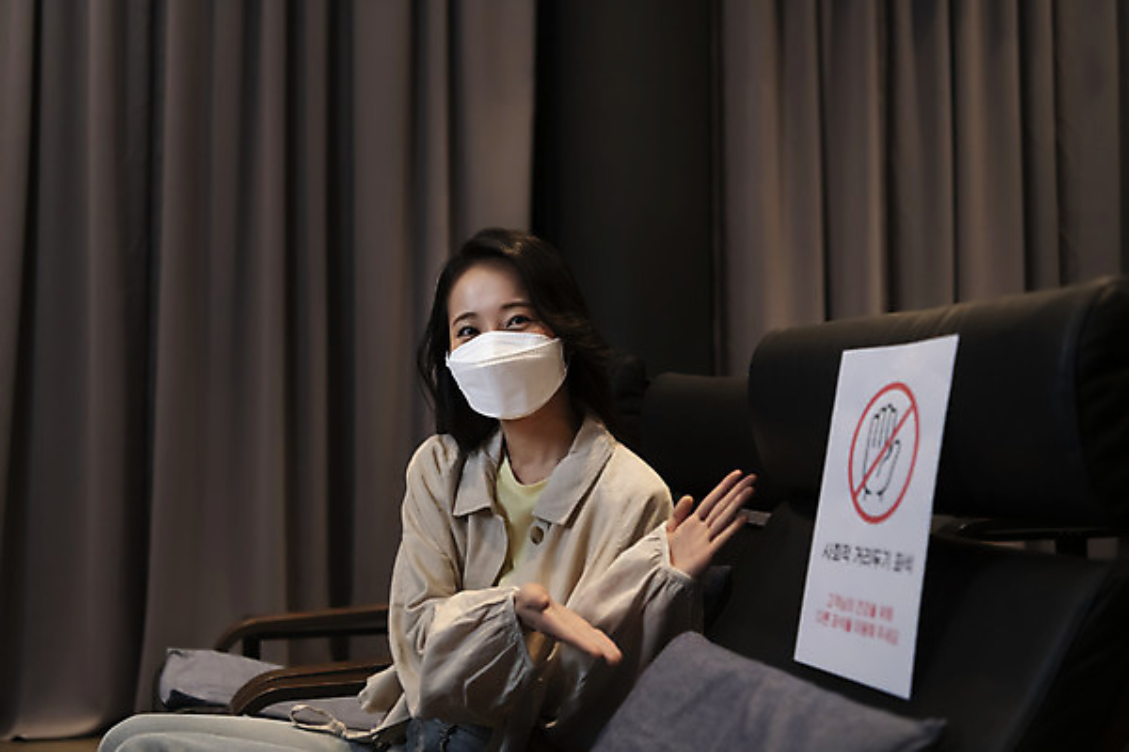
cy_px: 376
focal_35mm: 46
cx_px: 564
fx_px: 1442
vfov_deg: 29.2
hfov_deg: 42.7
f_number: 2.8
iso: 1250
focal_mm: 46
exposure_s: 1/100
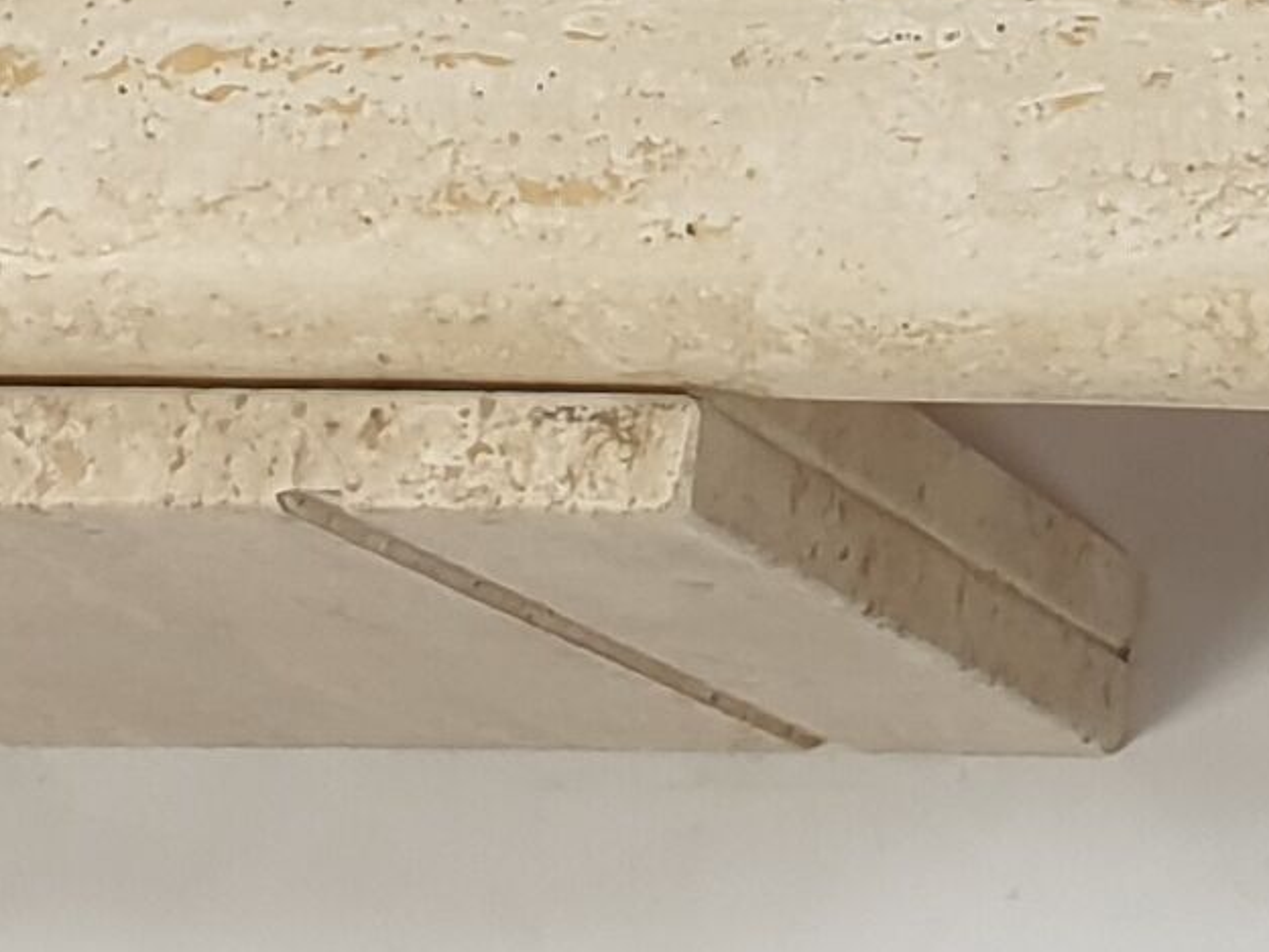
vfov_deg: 8.0
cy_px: -1564
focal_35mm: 168
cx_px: 2699
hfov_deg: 10.6
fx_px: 6159
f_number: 2.4
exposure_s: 1/100
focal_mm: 4.3
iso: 80
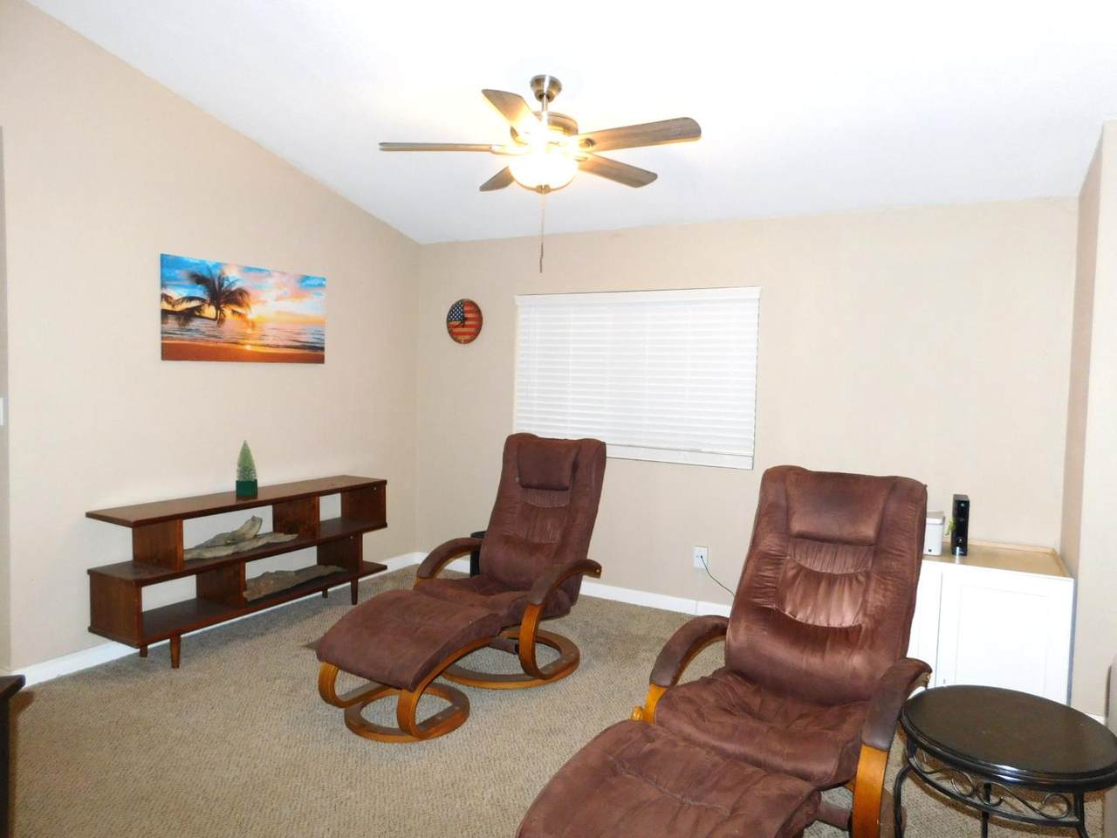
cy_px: 419
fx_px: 742
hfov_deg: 73.9
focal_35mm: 23
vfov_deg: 58.9
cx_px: 558
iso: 220
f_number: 3
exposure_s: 1/30
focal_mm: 4
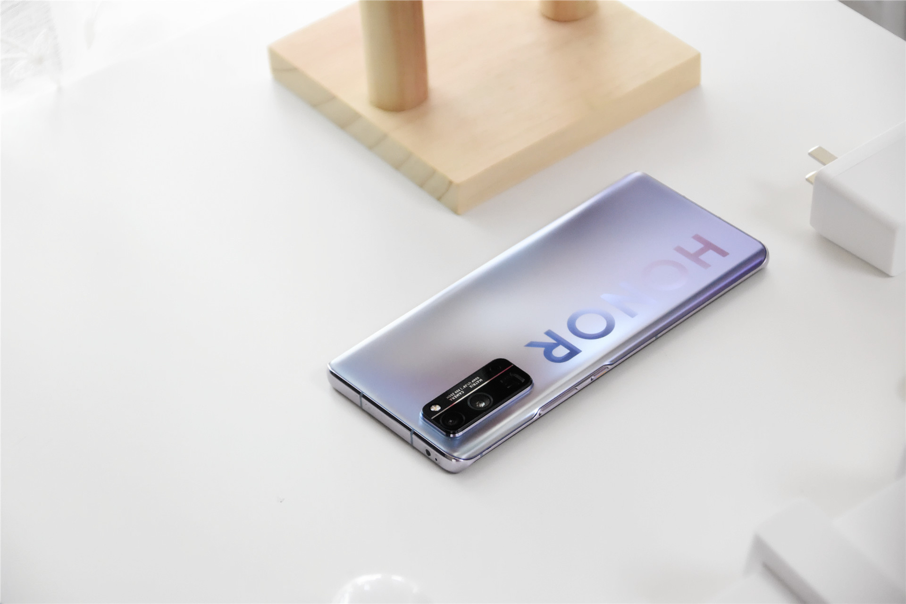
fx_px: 2642
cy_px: 302
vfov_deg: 13.0
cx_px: 453
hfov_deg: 19.5
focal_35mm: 105
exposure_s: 1/500
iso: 4000
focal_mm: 70
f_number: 5.3
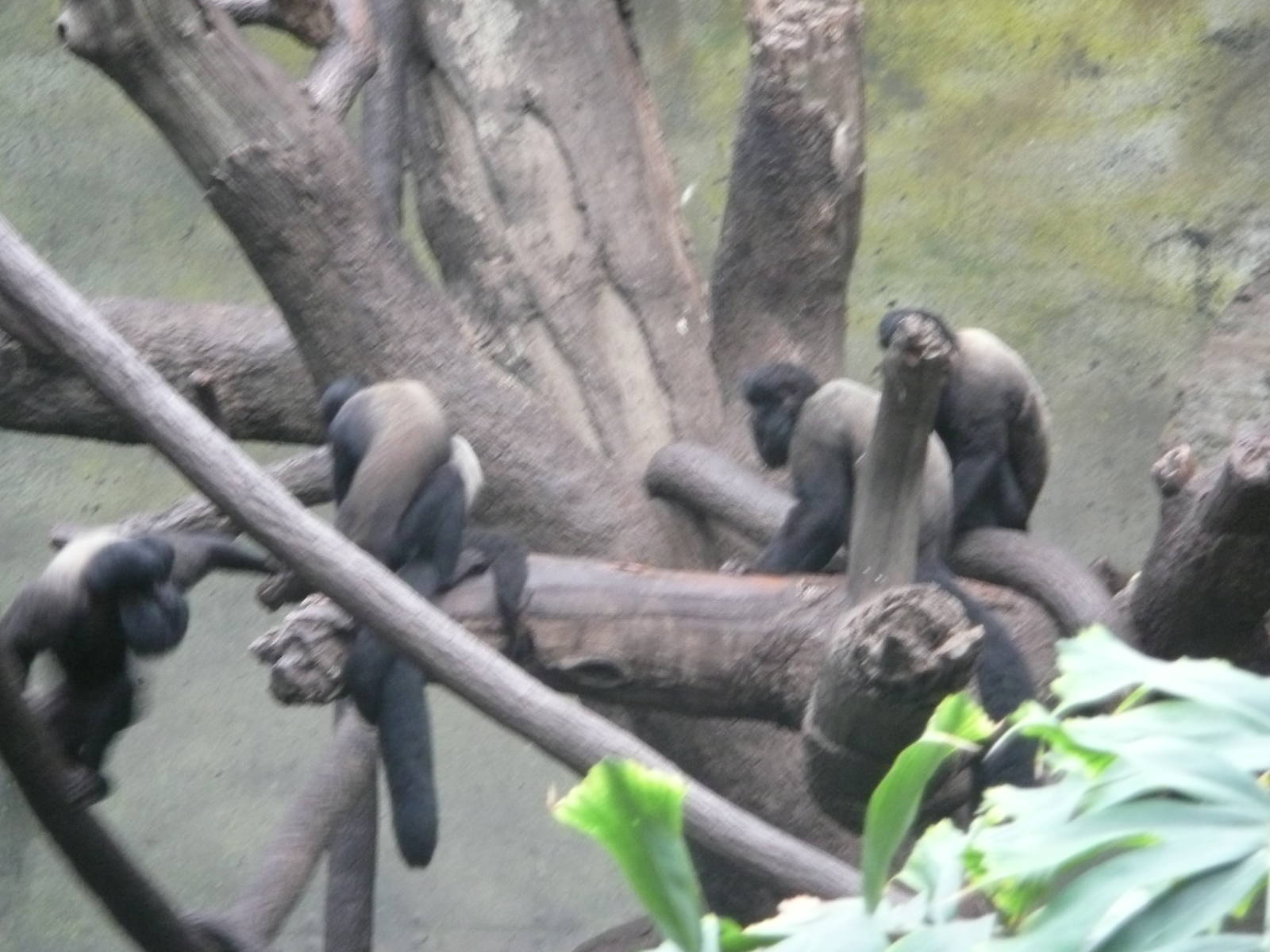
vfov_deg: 5.3
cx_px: 635
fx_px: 10273
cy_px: 476
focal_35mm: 280
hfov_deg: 7.1
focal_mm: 46
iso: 400
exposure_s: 1/20
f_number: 4.9
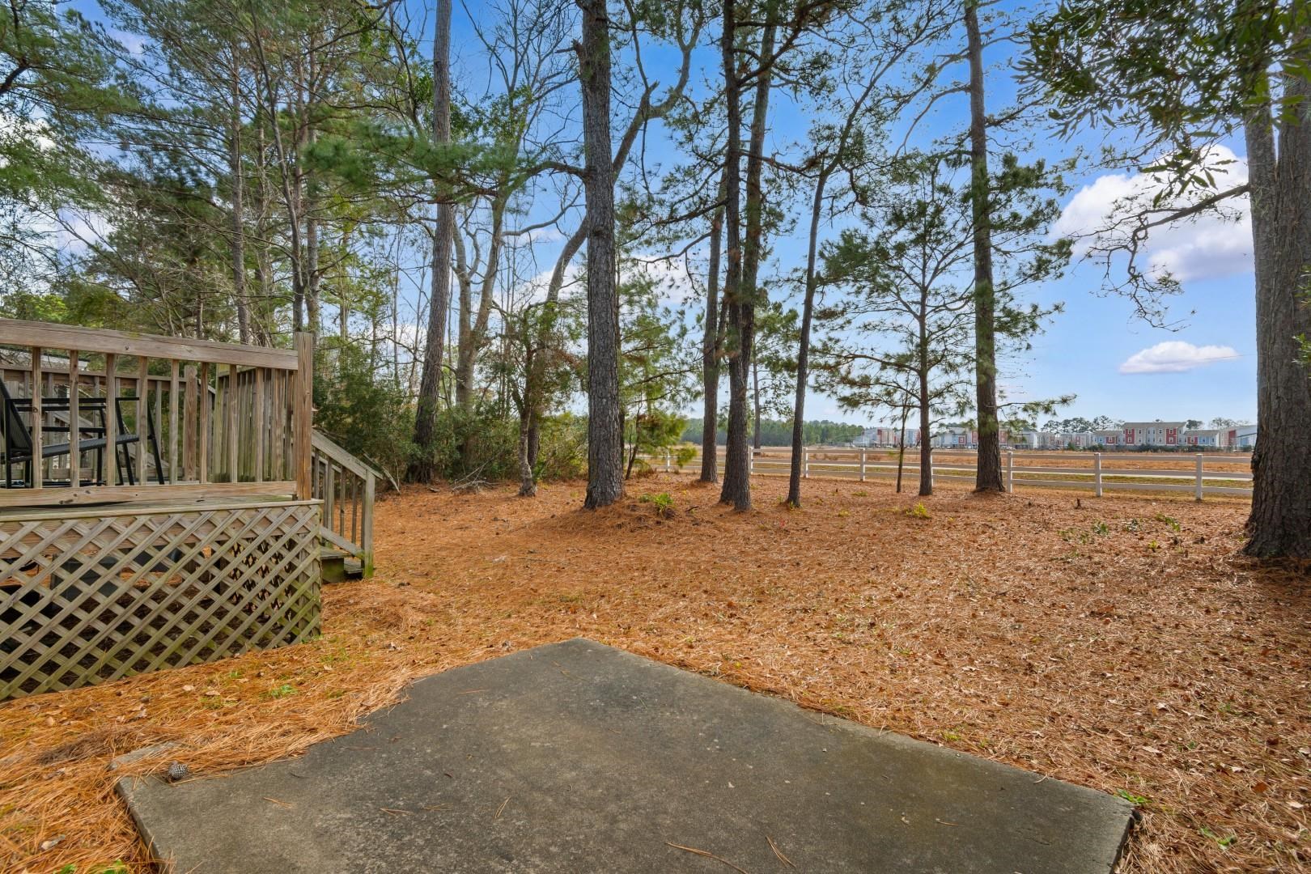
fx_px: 655
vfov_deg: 67.4
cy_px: 437
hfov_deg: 90.0
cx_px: 656
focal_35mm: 18
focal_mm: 12
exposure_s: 1/250
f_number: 8
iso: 100
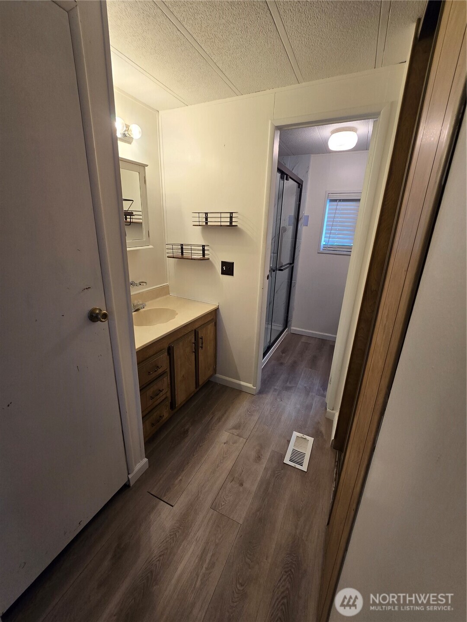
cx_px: 234
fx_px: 234
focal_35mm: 13
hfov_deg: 89.9
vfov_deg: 106.2
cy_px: 311
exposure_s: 1/60
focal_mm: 2.2
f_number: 2.2
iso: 125
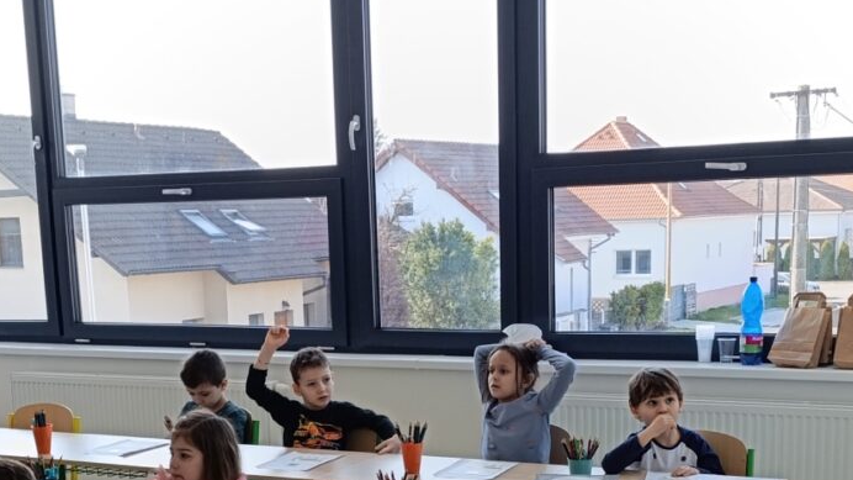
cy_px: 472
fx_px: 1312
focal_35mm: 58
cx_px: 370
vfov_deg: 20.1
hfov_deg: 36.0
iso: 100
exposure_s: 1/100
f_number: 1.6
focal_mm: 6.14
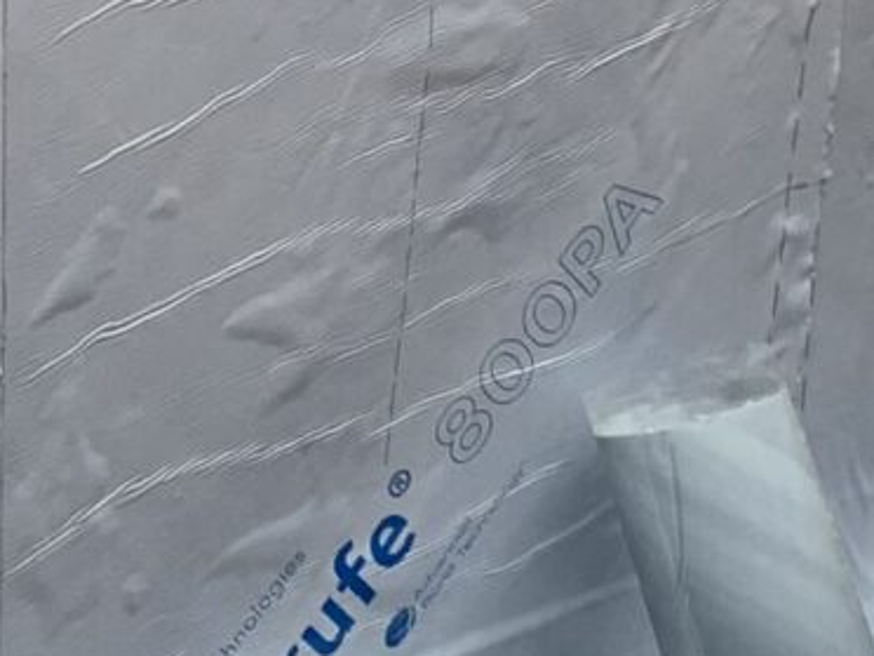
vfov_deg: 7.8
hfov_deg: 9.8
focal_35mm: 179
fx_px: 4519
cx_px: -1208
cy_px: -799
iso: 25
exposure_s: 1/687
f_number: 1.8
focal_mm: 4.25
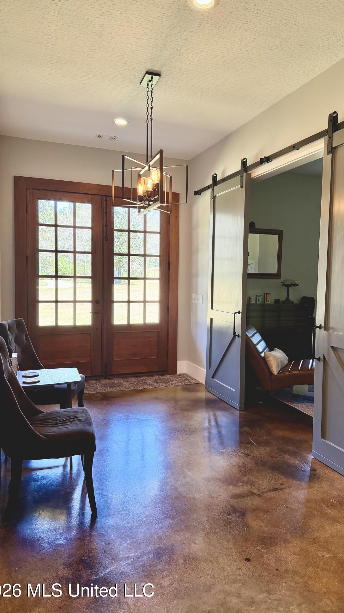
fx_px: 438
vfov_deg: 69.9
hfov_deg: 42.7
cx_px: 204
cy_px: 303
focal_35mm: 27
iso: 200
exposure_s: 1/129
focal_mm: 6.76
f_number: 1.78
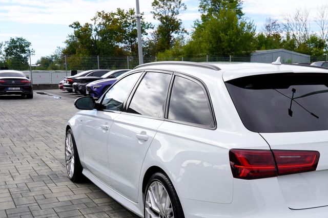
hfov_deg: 39.6
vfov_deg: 27.9
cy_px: 141
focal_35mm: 48
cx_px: 258
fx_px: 437
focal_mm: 30
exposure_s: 1/125
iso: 100
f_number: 9
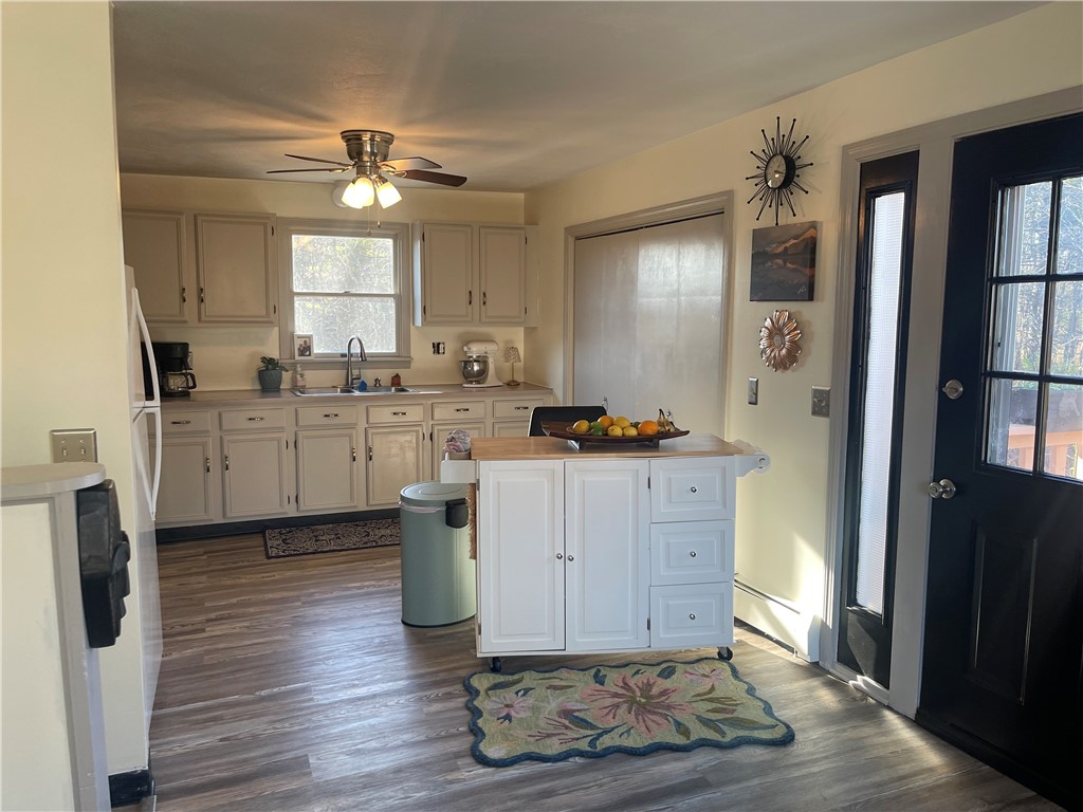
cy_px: 406
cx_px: 542
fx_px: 782
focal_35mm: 25
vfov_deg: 54.9
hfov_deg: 69.4
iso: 125
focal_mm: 5.1
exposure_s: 1/120
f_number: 1.6
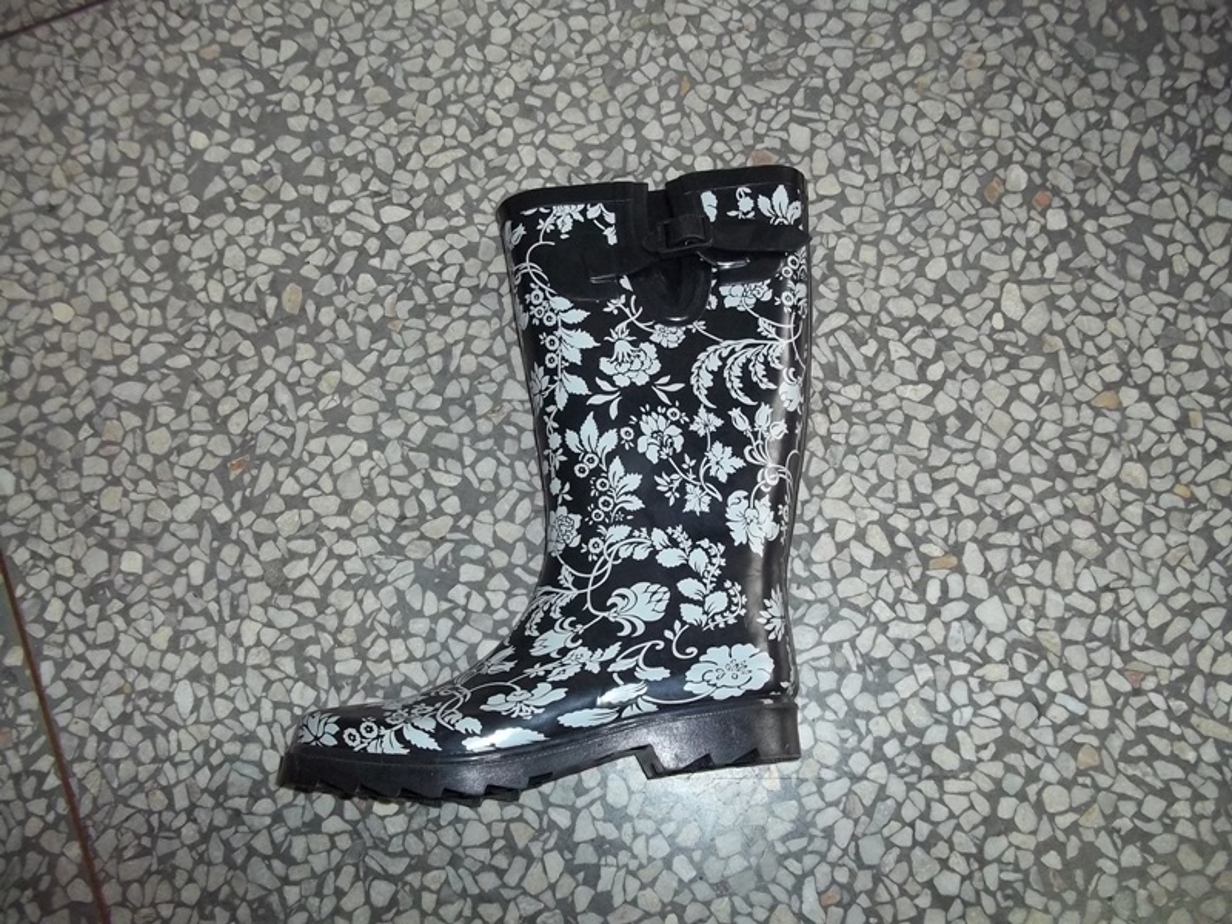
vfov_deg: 44.2
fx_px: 1139
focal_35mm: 32
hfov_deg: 56.8
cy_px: 462
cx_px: 616
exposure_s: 1/30
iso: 160
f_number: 2.9
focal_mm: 5.7
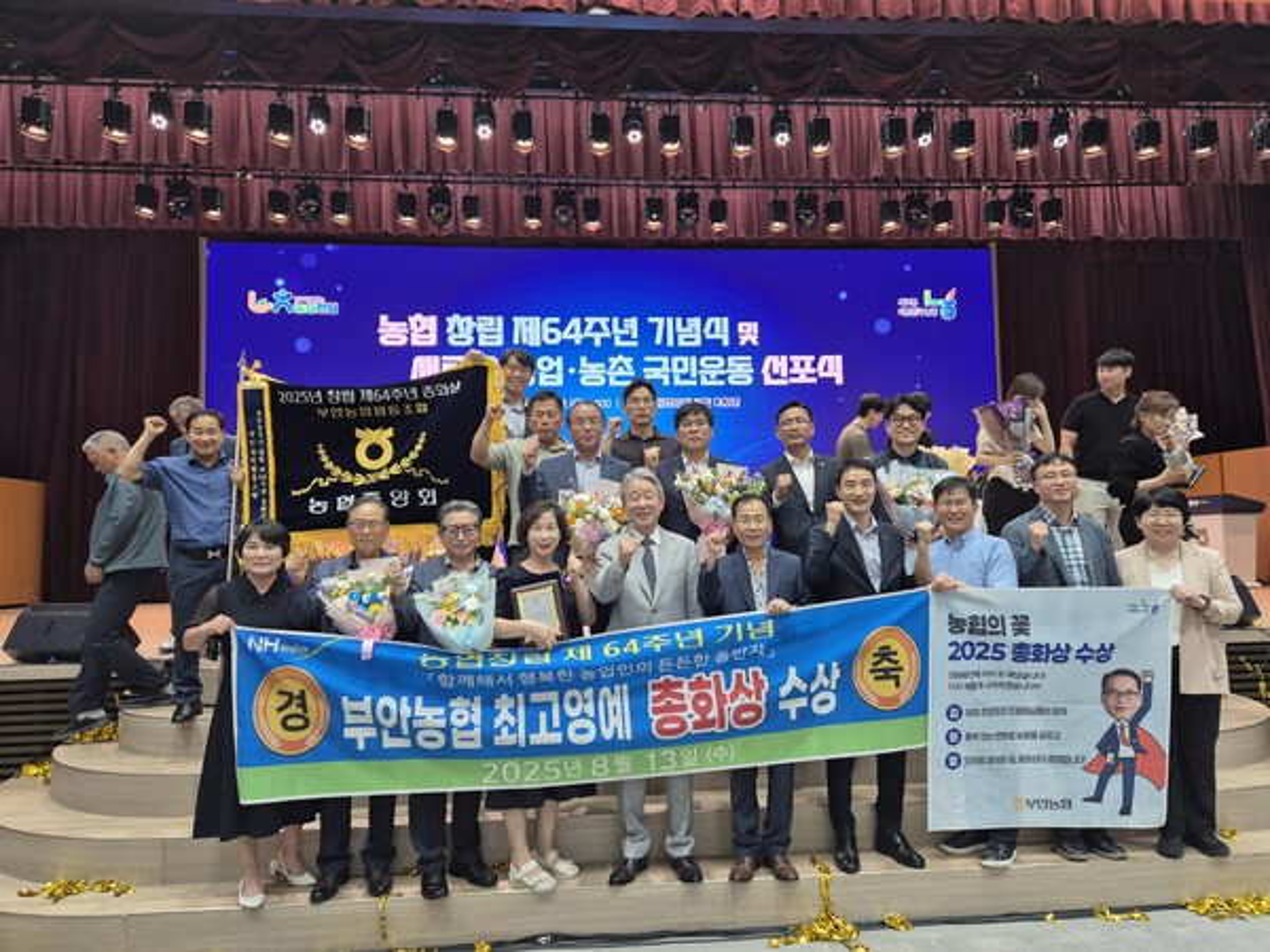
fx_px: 844
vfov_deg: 58.9
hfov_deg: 73.9
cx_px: 635
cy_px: 476
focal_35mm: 23
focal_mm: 5.4
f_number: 1.8
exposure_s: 1/120
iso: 125
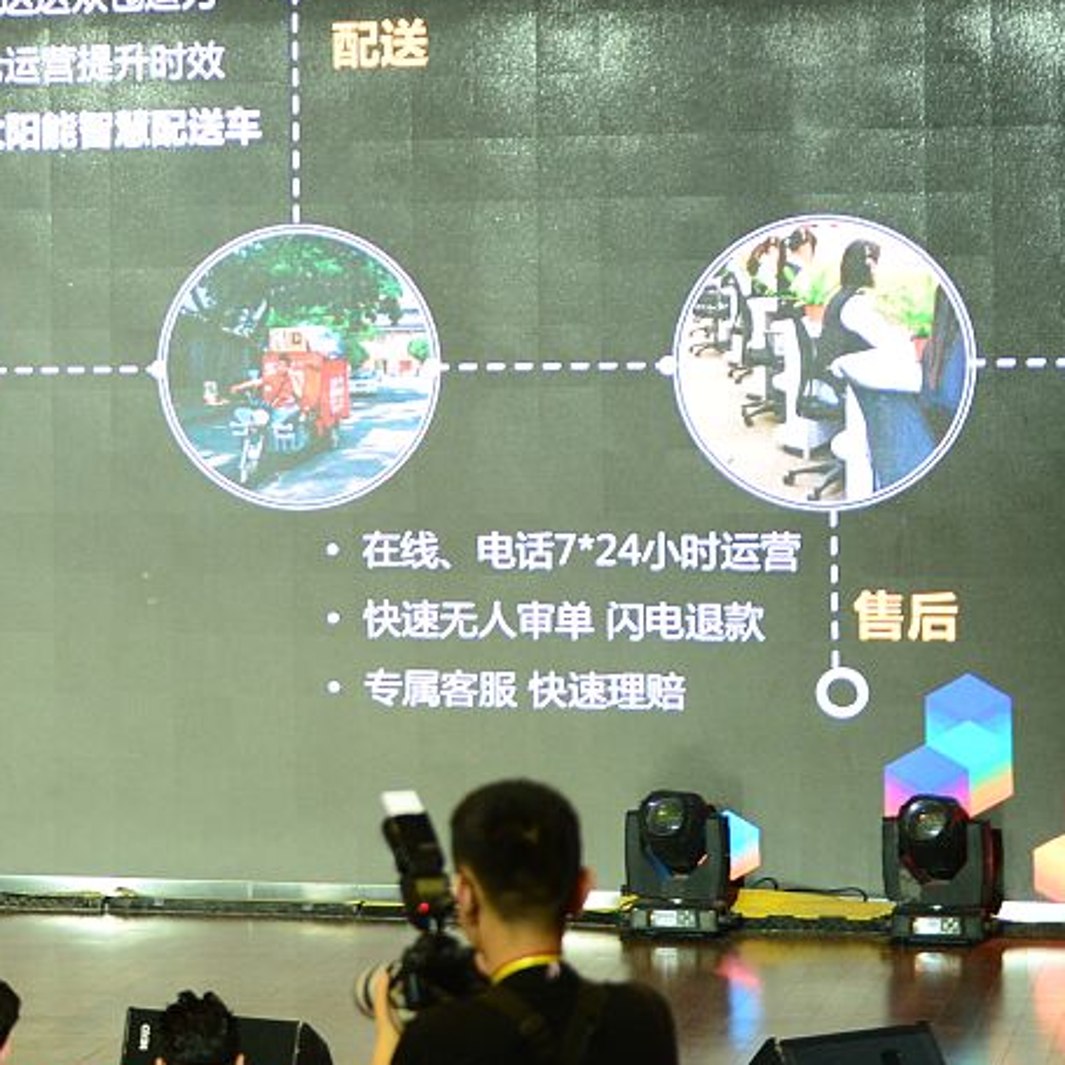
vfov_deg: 12.5
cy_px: 303
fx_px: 4838
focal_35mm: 139
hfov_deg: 12.3
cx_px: -190
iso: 2500
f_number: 2.8
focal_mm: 62
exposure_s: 1/100
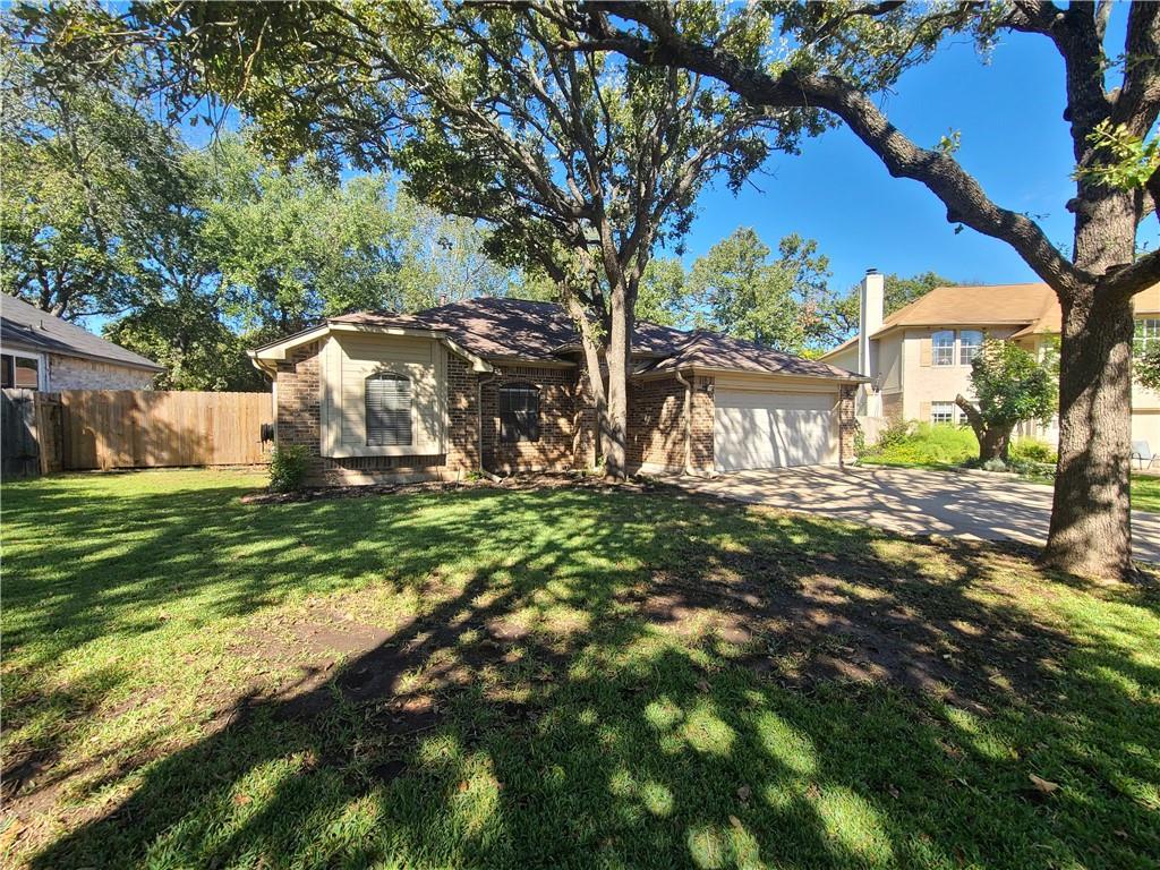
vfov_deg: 89.9
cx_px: 580
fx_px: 436
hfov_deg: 106.2
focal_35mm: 13
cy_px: 435
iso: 50
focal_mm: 2.2
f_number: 2.2
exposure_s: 1/539
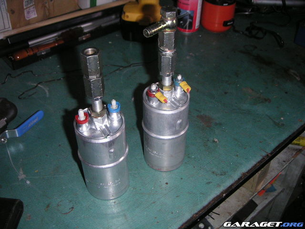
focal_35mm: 38
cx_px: 152
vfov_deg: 37.7
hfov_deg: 49.0
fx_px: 335
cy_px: 114
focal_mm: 6
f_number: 2.8
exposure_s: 1/45
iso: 160
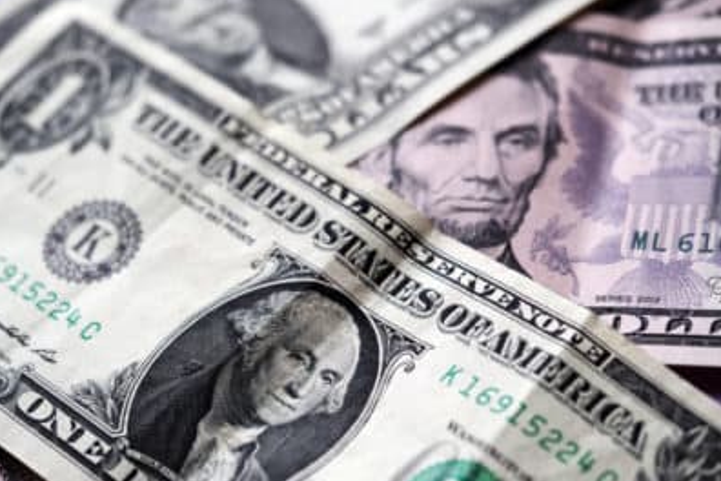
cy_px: 259
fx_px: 2523
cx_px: 359
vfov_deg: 10.9
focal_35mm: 126
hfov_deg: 16.3
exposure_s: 1/320
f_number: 2.8
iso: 200
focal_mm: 60
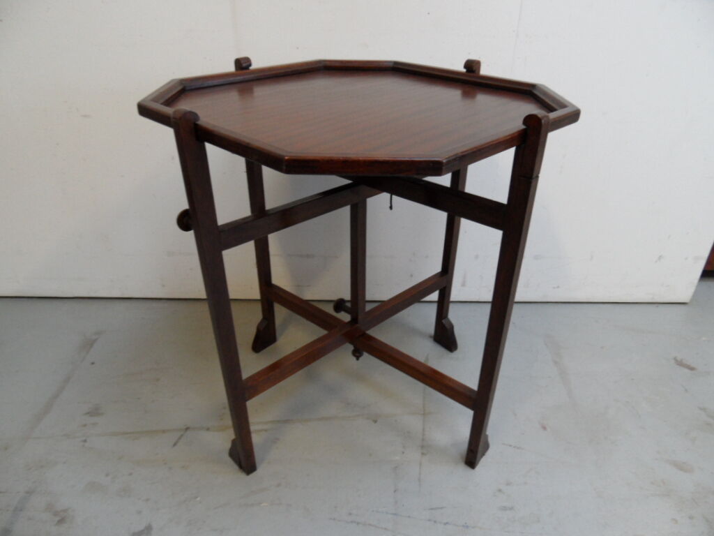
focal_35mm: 24
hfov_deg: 71.6
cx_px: 357
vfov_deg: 56.8
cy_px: 268
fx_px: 495
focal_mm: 3.9
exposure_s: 1/15
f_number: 3.2
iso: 200
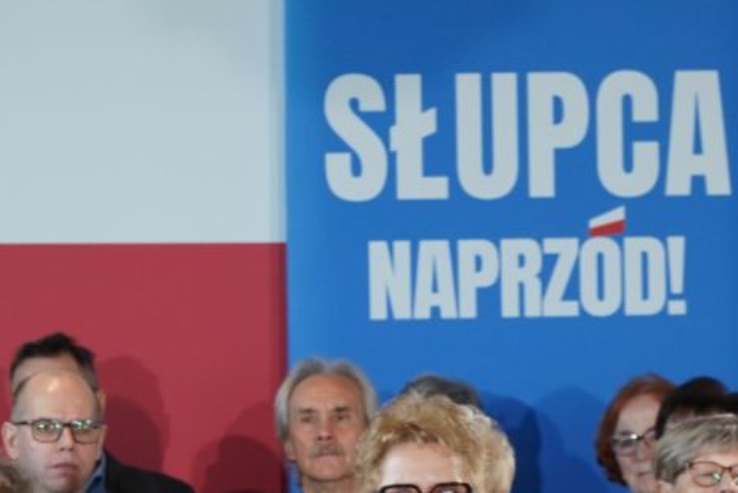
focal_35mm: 296
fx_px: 6072
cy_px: 601
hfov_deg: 6.9
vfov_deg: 4.6
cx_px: 690
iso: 1000
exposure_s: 1/100
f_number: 5.6
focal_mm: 105
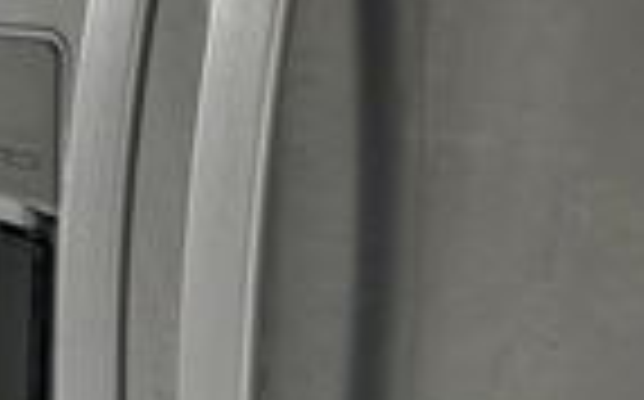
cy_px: 103
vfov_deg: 17.0
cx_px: -209
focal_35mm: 76
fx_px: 1332
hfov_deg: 23.7
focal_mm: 6.86
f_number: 1.78
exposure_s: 1/121
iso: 64
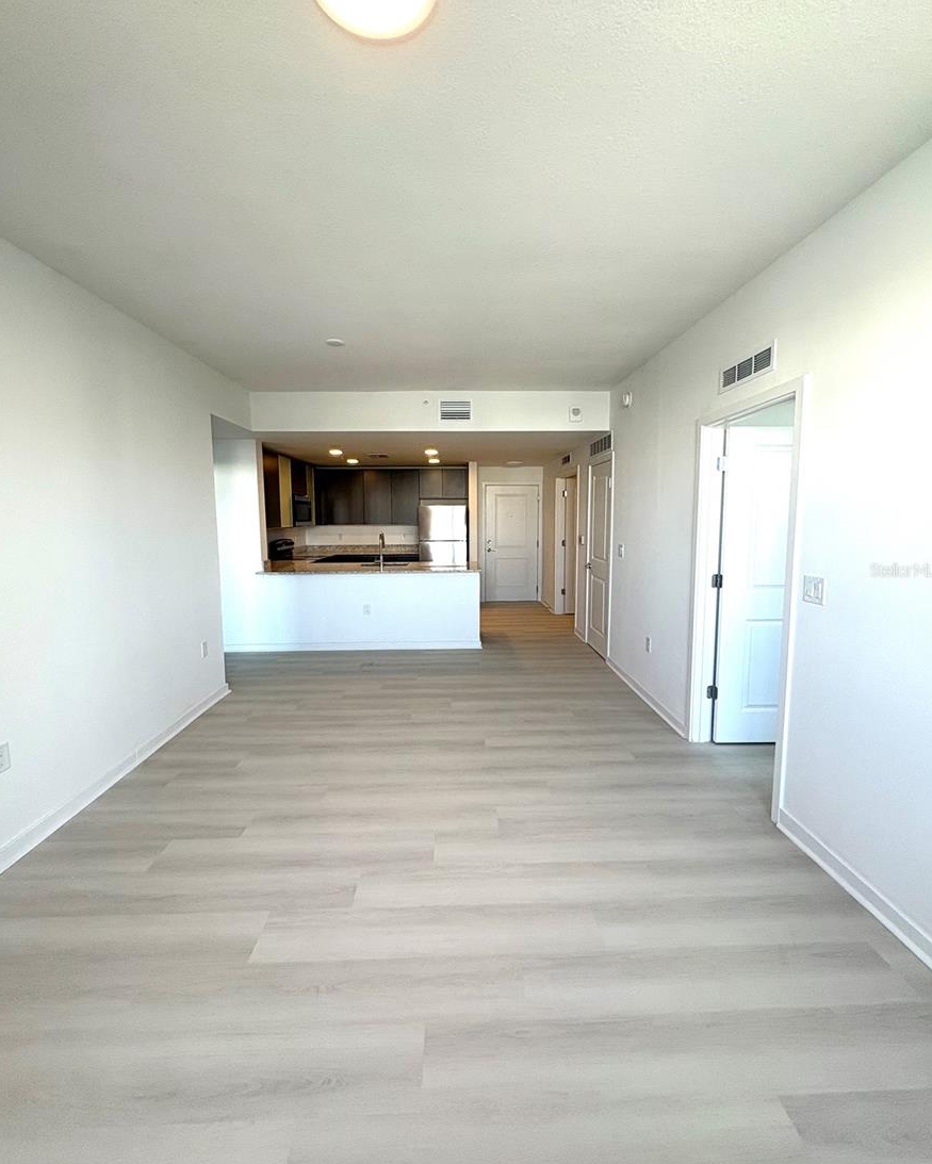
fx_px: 517
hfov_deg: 84.1
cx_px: 467
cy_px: 570
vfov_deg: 96.8
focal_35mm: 15
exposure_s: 1/120
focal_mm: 2.22
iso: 125
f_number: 2.2
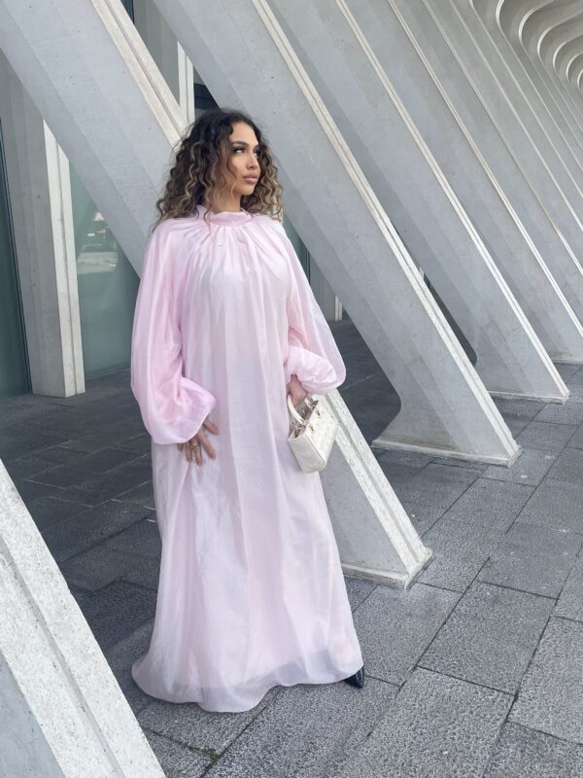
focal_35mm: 25
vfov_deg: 69.4
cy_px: 389
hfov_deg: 54.9
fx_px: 561
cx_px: 292
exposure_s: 1/1225
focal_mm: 5.1
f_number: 1.6
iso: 32
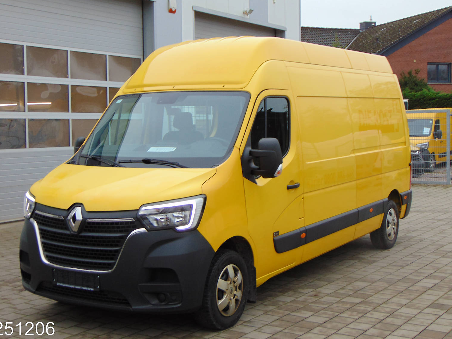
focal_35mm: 53
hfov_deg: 36.2
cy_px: 164
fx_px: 692
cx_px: 222
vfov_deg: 27.5
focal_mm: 9
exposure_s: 1/50
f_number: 3.5
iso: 80
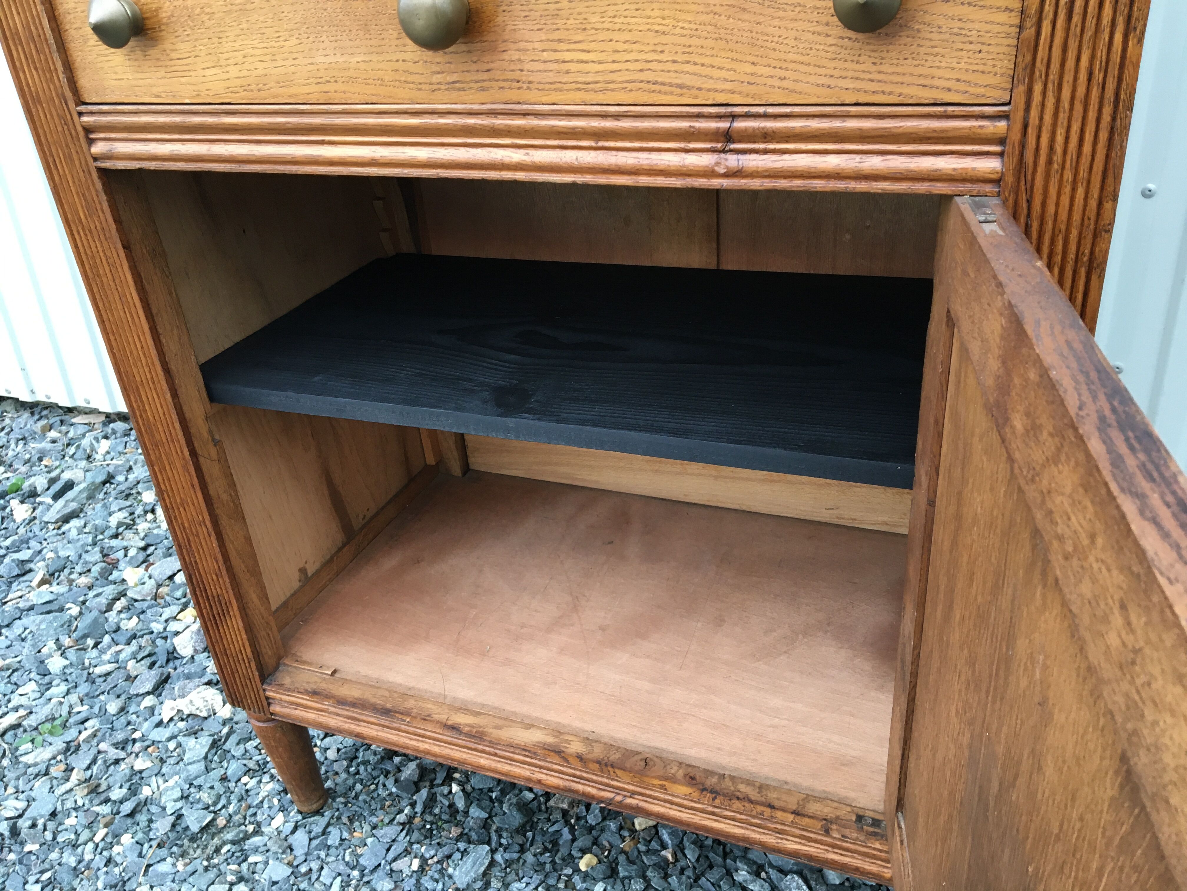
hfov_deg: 61.7
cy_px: 446
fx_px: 994
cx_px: 594
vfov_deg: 48.2
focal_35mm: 29
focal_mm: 4.15
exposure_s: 1/33
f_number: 2.2
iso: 50
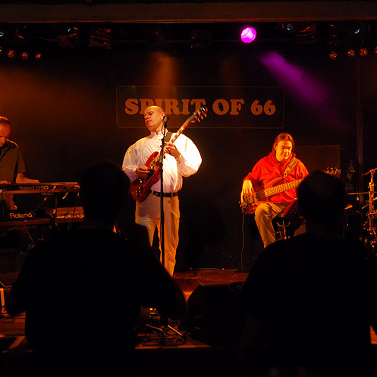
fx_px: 735
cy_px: 189
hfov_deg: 28.6
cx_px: 241
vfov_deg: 28.8
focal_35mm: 60
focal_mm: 31
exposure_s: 1/40
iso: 800
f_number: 3.2
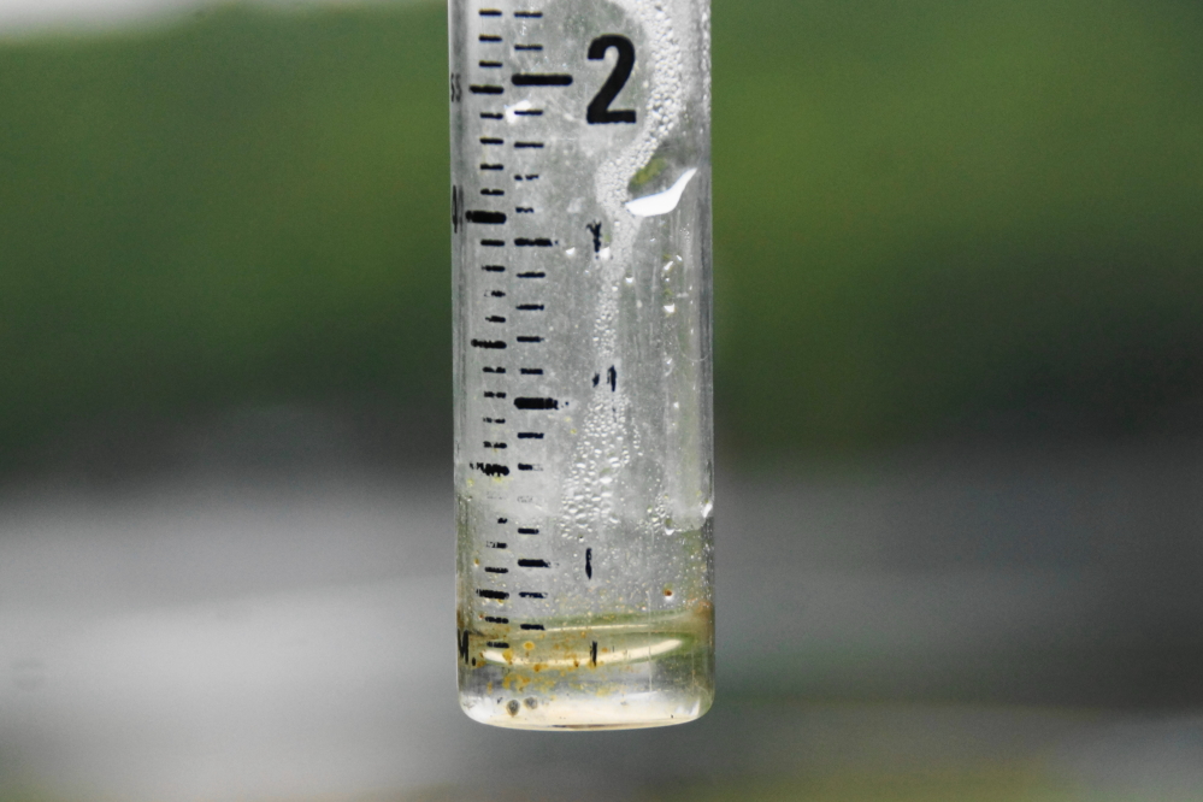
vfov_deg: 6.8
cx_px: 602
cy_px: 401
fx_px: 6766
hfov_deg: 10.2
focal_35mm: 202
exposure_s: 1/250
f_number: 5.6
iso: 640
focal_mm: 135
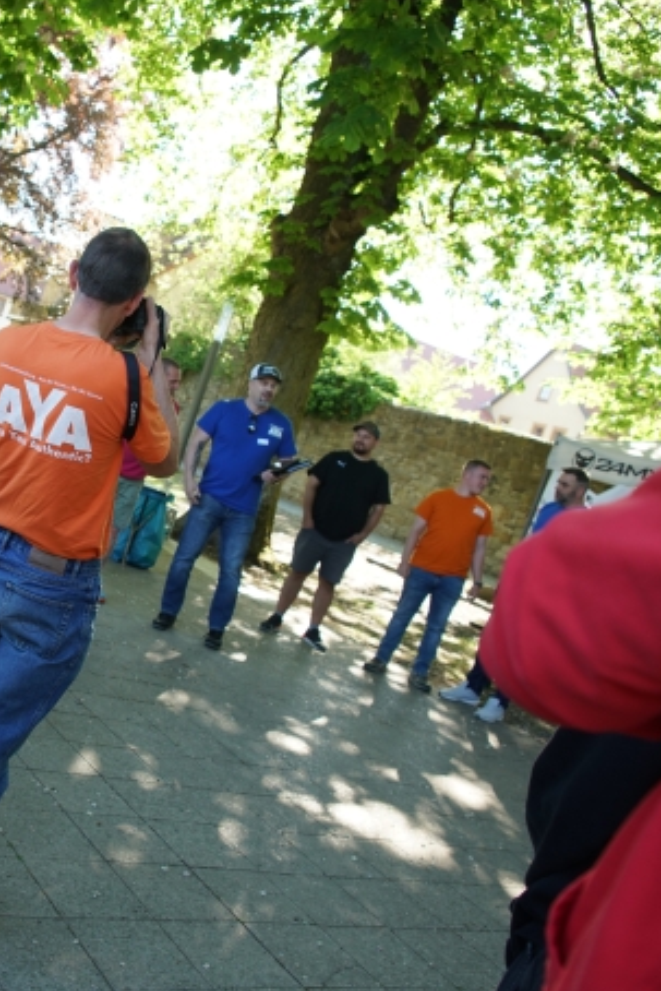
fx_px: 1018
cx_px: 35
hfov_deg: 33.6
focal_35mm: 37
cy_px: 500
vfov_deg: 51.9
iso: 500
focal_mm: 24
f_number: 4
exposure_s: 1/250
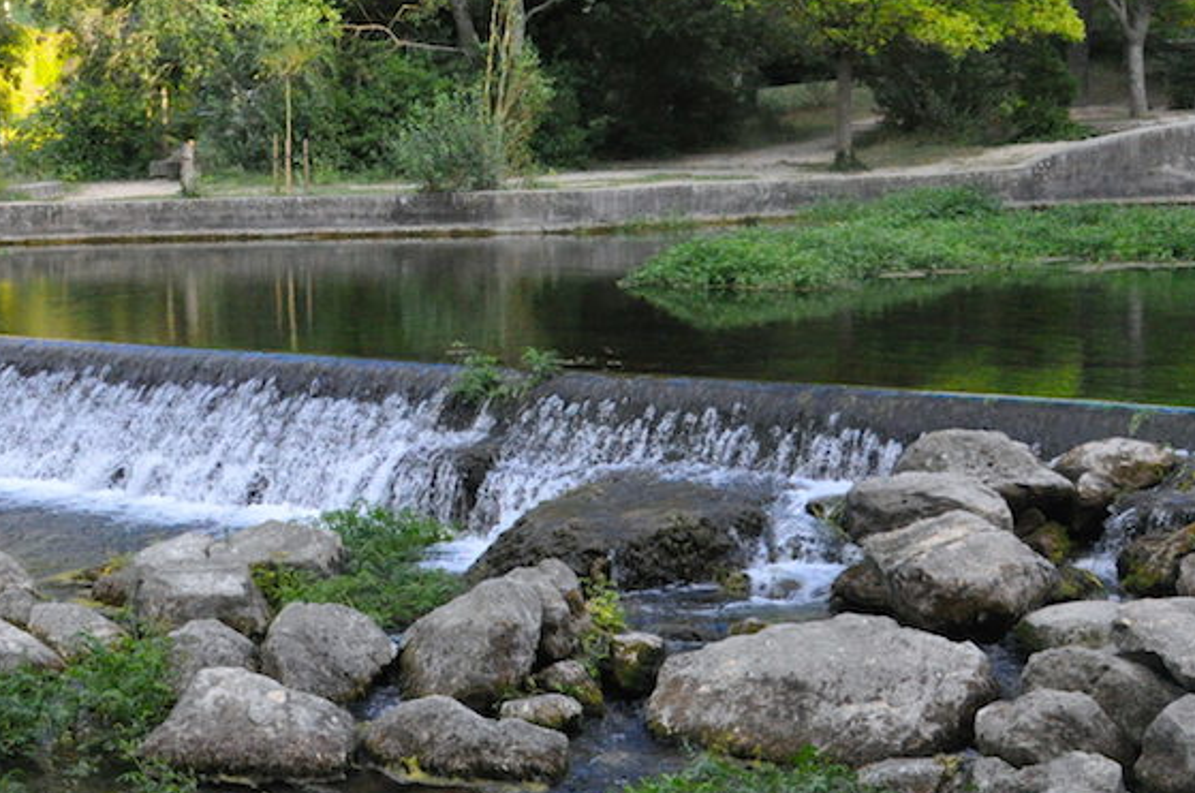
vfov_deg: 20.5
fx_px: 2188
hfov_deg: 29.4
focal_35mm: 66
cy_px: 286
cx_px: 145
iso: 3200
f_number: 10
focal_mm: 24
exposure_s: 1/400
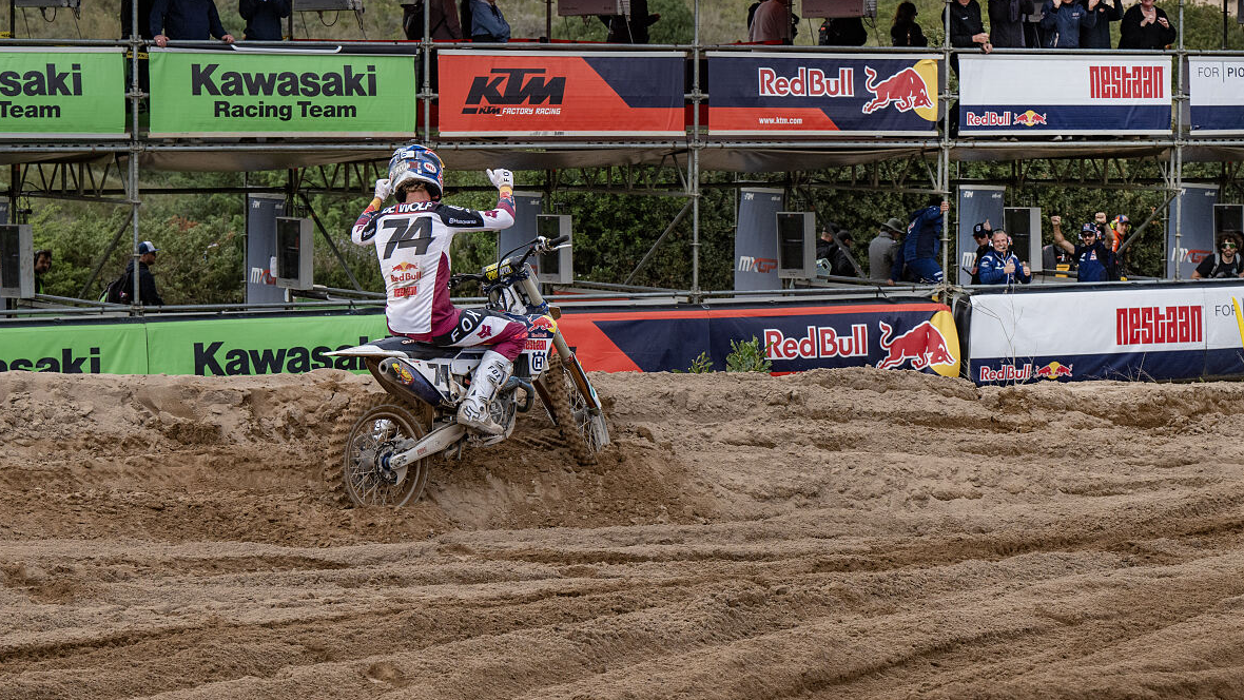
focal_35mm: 121
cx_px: 620
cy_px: 344
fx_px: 3992
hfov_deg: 17.7
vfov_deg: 10.0
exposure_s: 1/1250
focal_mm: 77
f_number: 5
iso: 400
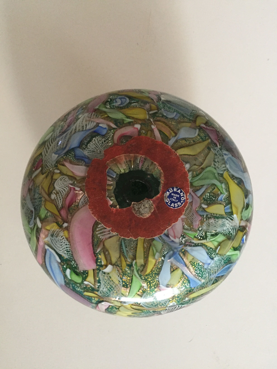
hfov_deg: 48.2
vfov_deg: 61.7
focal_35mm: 29
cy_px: 184
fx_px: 309
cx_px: 138
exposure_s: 1/33
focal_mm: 4.15
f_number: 2.2
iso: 320
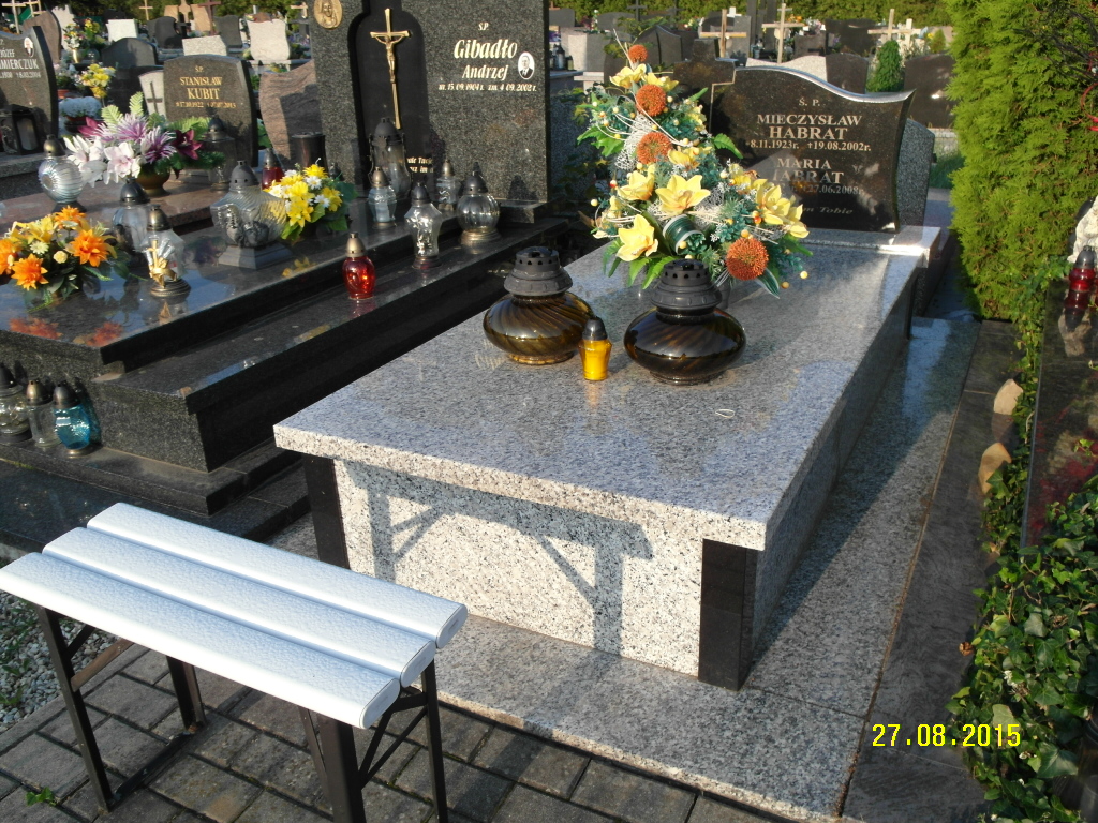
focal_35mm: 30
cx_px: 549
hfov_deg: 60.0
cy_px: 412
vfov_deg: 46.8
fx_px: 952
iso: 80
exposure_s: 1/250
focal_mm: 6.5
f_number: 4.1
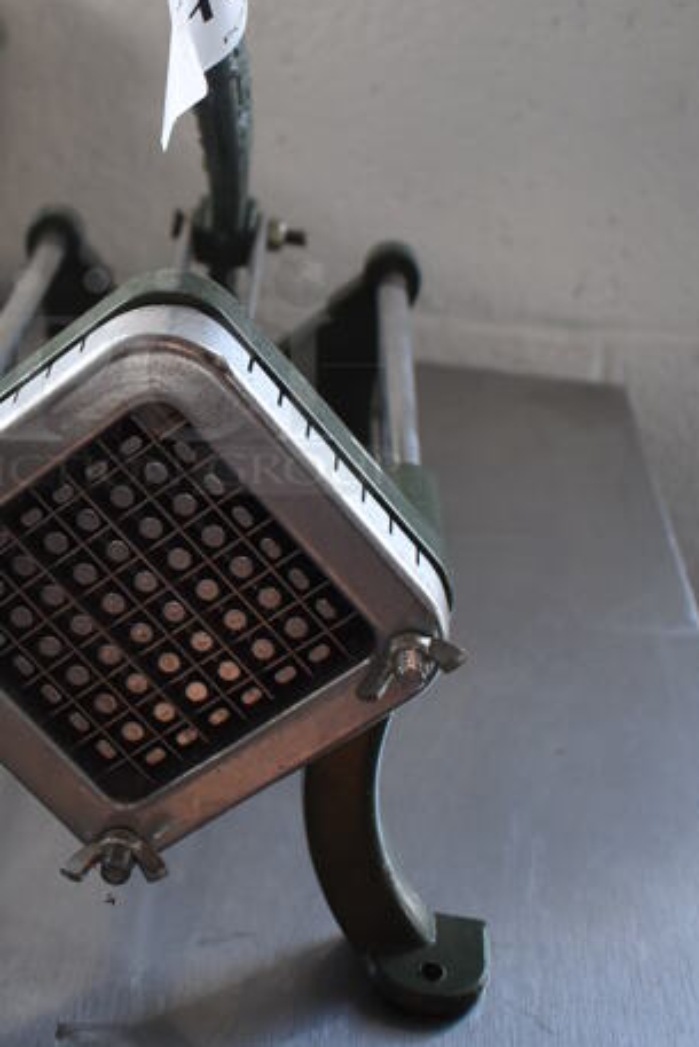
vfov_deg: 36.6
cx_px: 167
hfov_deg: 24.8
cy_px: 375
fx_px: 1571
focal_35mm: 54
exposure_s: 1/200
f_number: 3.5
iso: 800
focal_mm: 18
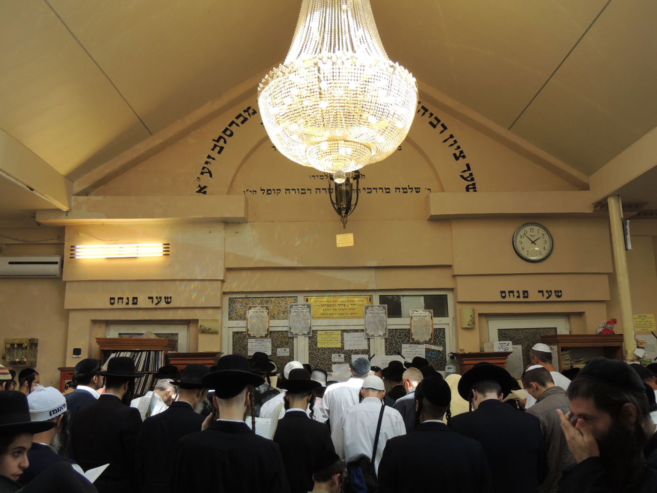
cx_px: 328
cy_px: 246
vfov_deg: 46.8
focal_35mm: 30
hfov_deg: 60.0
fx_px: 569
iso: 100
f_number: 3.1
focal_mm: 5.3
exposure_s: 1/160
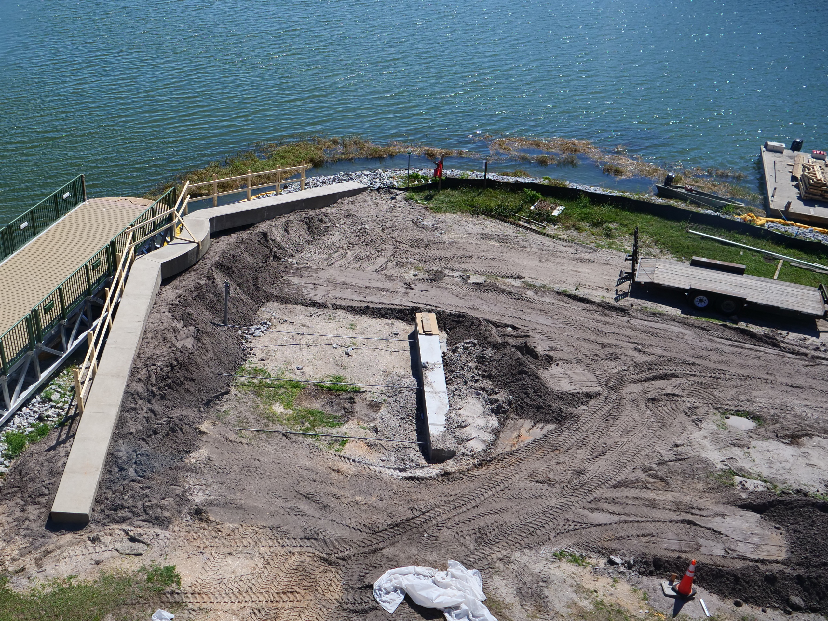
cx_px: 251
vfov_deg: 40.7
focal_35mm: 35
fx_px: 837
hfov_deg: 51.3
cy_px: 313
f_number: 2.8
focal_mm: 12
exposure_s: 1/2000
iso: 200
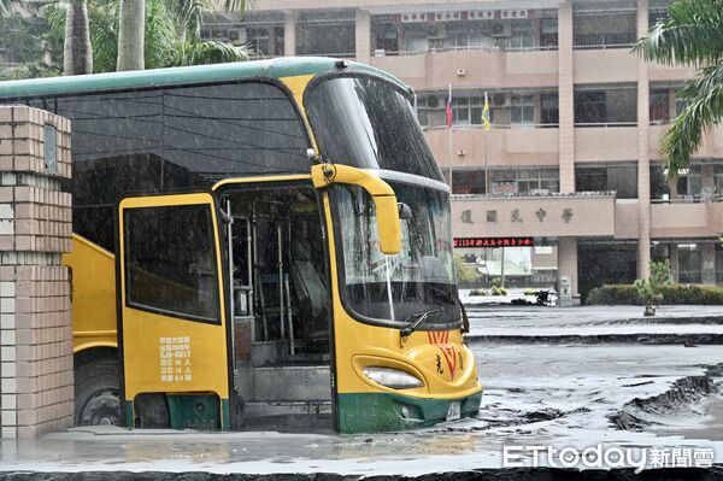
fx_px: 1706
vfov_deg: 16.0
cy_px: 240
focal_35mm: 85
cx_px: 362
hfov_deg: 23.9
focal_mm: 85
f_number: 5.6
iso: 400
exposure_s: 1/250
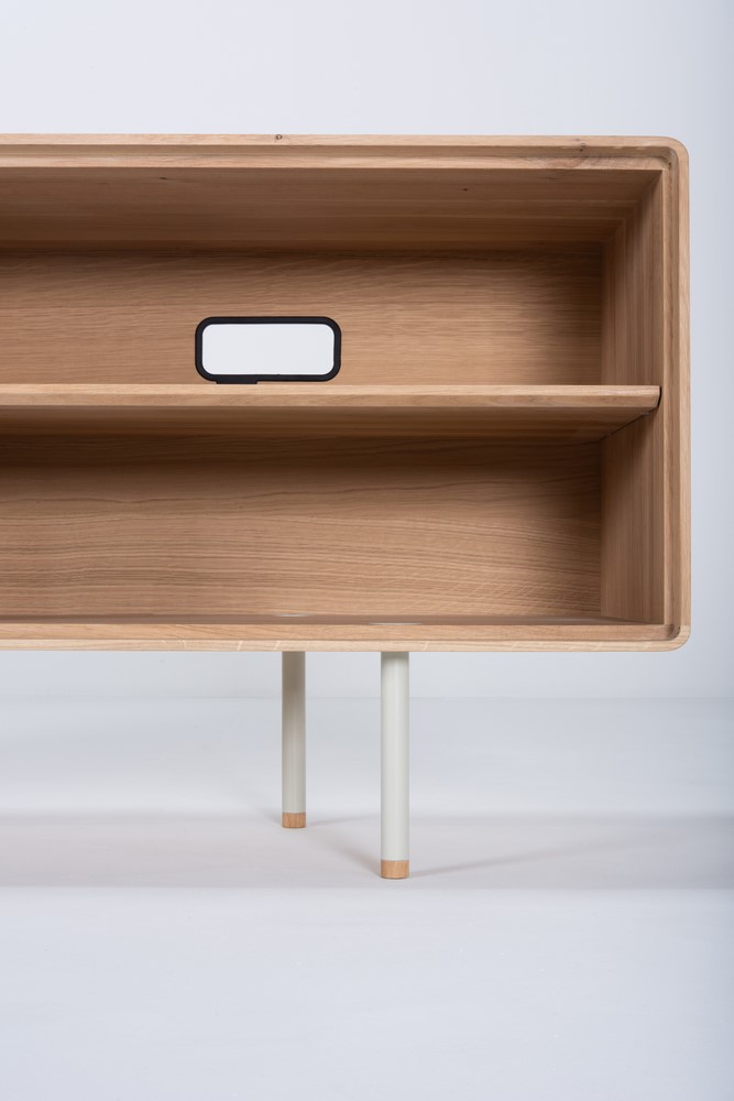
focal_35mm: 60
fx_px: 1834
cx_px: 367
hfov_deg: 22.6
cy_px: 550
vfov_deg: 33.4
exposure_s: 1/250
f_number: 18
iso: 100
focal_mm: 60
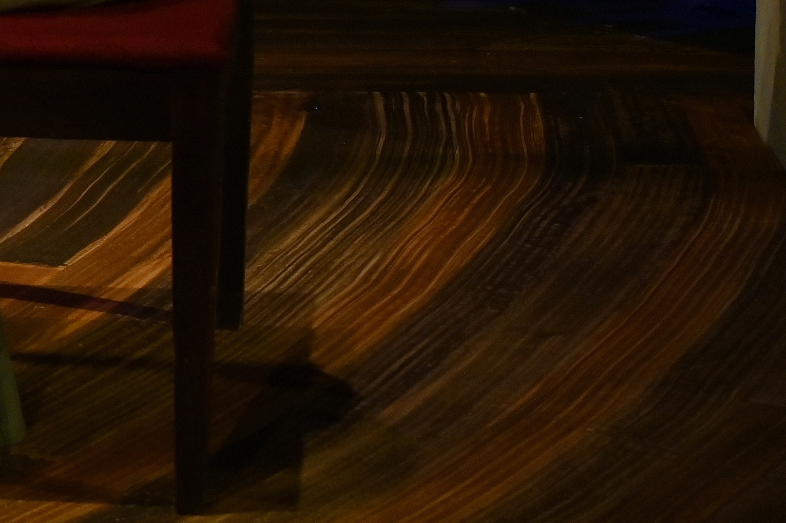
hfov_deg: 8.8
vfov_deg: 6.0
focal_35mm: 225
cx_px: -546
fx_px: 4909
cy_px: -286
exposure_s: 1/100
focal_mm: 60
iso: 1600
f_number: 5.6
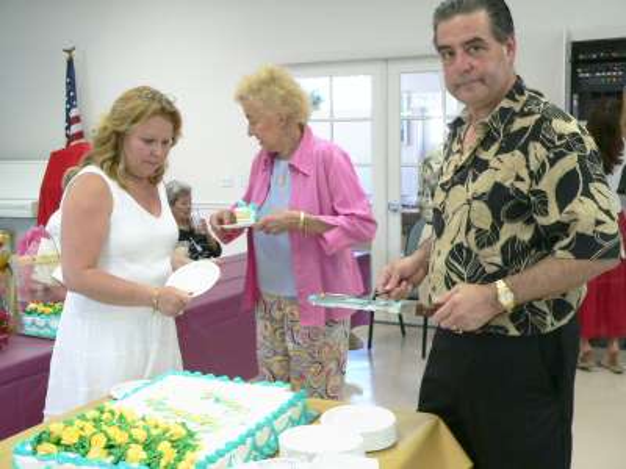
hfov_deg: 43.9
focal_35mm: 43
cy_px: 234
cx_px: 313
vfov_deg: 33.6
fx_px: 778
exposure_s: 1/40
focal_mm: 7.1
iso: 200
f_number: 2.8
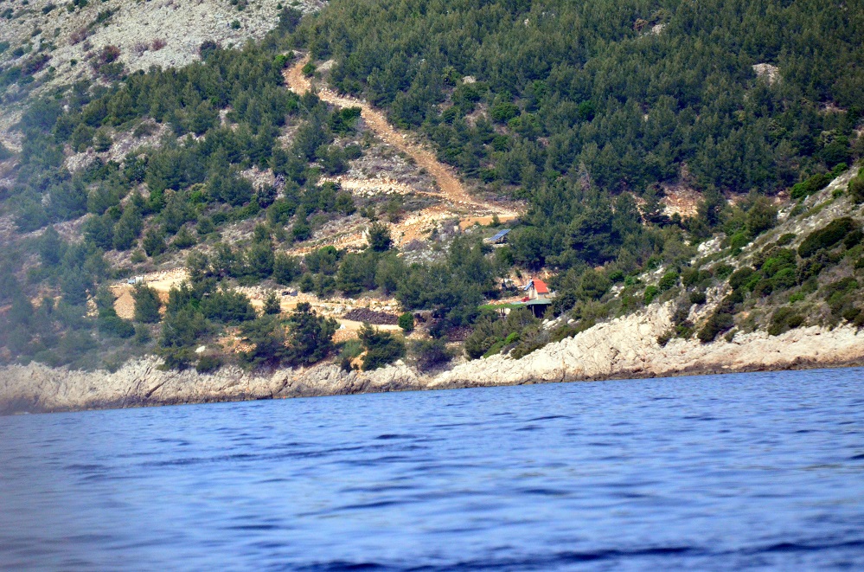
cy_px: 286
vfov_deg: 3.0
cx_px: 432
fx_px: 10774
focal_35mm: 450
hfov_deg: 4.6
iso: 2800
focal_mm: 300
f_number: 6.3
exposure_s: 1/8000
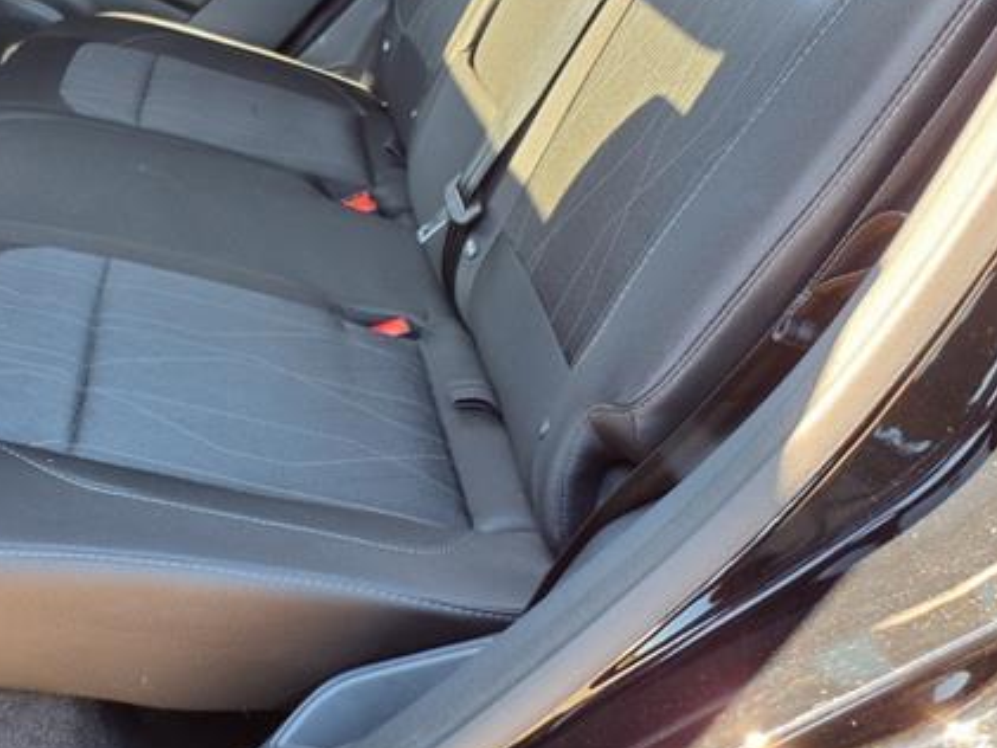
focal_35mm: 41
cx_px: 265
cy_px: 270
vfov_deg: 34.9
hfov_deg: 44.4
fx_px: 1181
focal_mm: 3.58
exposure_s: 1/40
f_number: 1.9
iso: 80
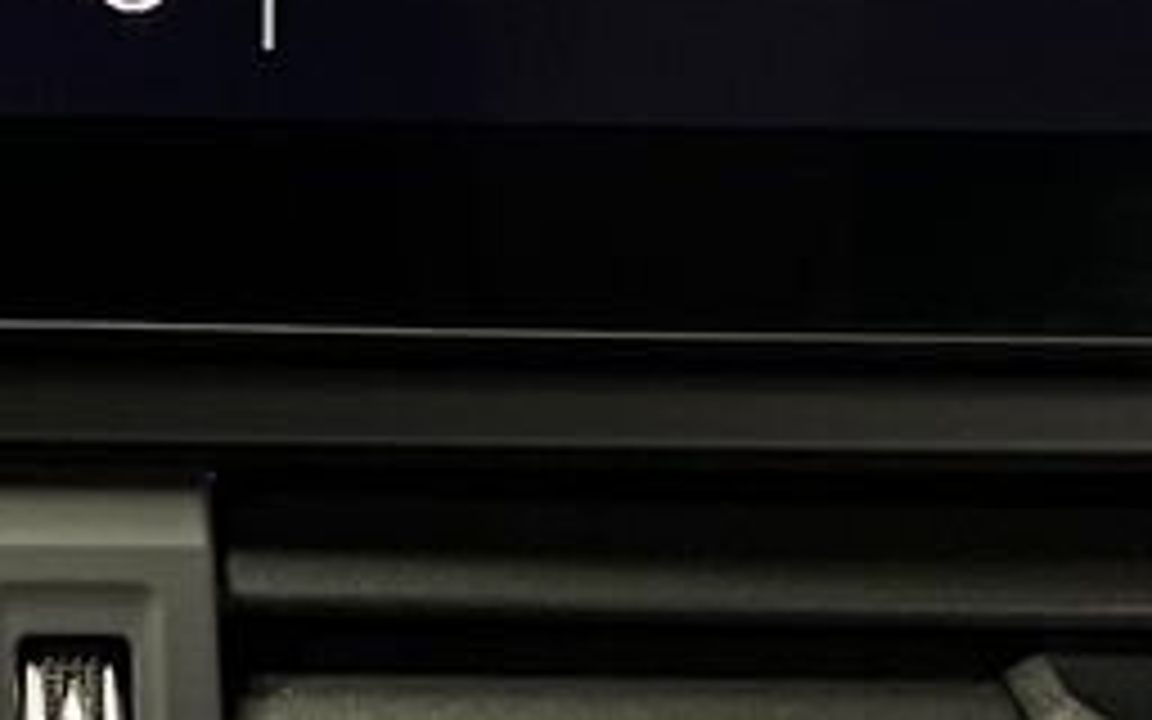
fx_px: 4050
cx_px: -180
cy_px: -598
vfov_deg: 9.6
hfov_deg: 15.7
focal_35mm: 129
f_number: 1.5
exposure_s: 1/40
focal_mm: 5.7
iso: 500
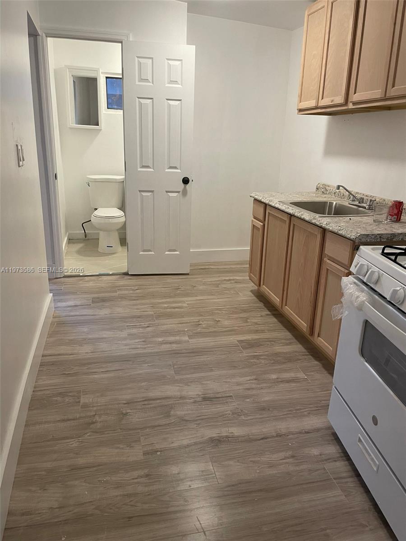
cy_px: 270
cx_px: 203
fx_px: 407
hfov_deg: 53.1
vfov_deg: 67.3
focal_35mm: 26
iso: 125
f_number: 1.6
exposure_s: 1/60
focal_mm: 4.2
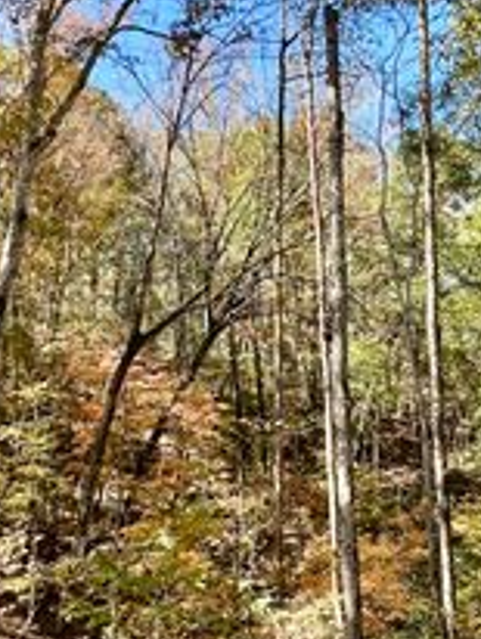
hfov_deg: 36.5
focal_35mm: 39
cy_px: 326
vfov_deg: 47.8
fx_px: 721
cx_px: 324
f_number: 2.2
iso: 40
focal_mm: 2.22
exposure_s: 1/291
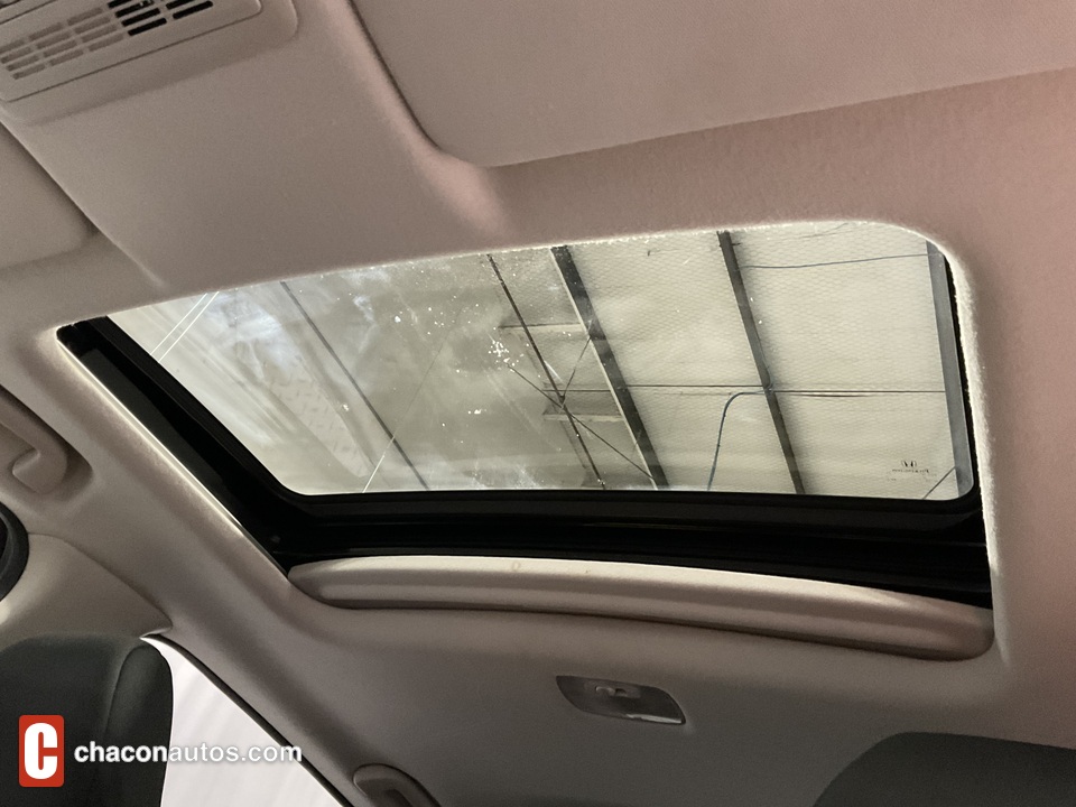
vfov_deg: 48.2
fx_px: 901
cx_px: 538
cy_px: 404
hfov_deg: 61.7
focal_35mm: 29
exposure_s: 1/25
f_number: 1.8
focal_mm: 3
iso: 400
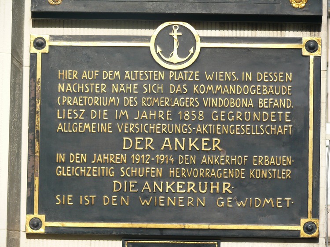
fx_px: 1801
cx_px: 165
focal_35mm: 189
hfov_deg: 10.5
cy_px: 124
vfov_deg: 7.9
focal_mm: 39.9
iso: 100
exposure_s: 1/200
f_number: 4
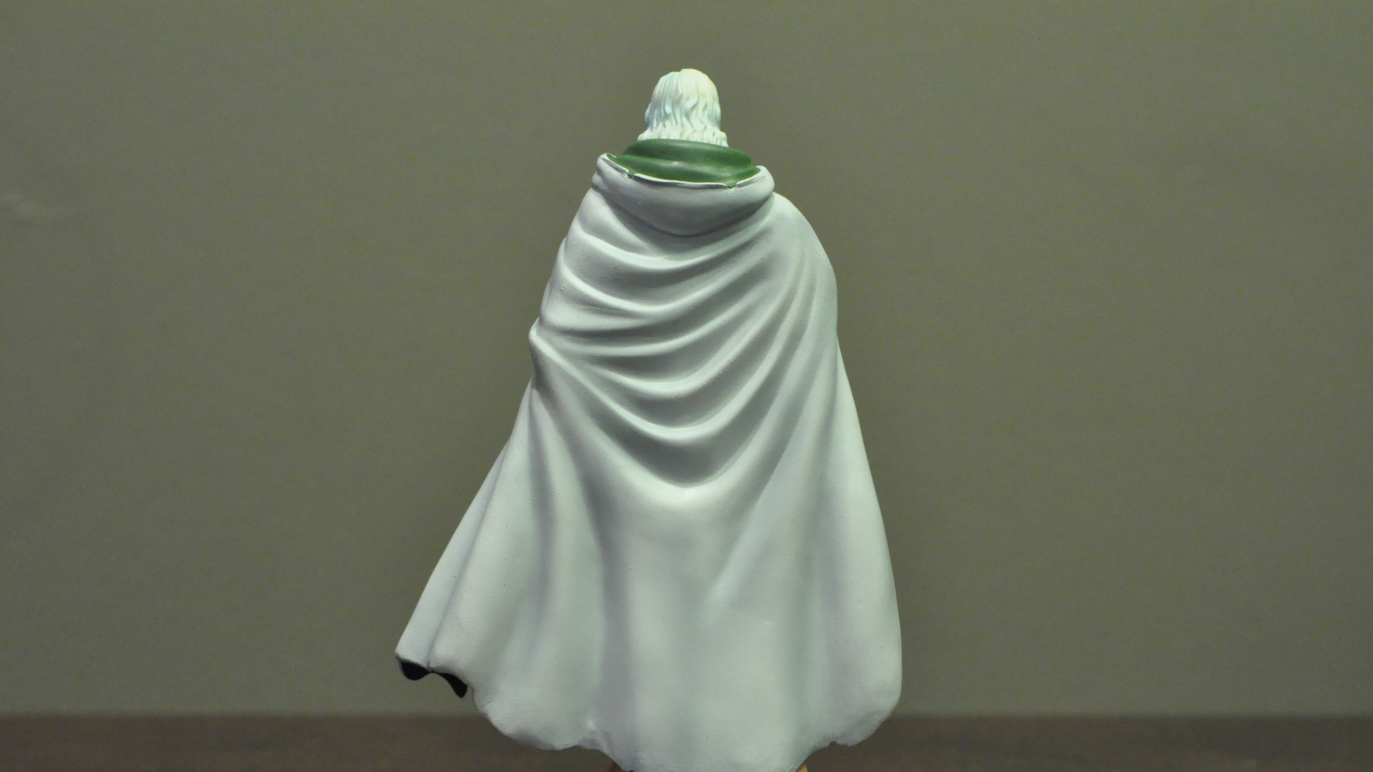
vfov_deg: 15.3
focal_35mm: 79
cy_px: 454
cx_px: 683
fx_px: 2876
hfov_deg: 26.9
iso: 3200
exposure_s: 1/30
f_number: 5
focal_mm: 50
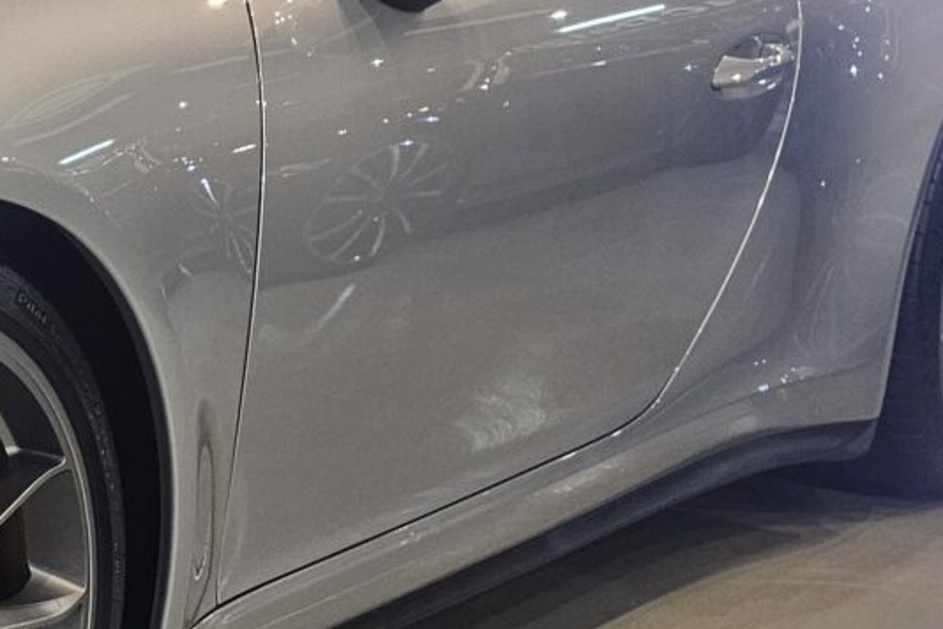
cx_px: -491
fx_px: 2253
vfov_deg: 15.8
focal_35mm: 86
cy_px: 157
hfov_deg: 20.2
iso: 250
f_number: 1.7
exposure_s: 1/100
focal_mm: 6.3
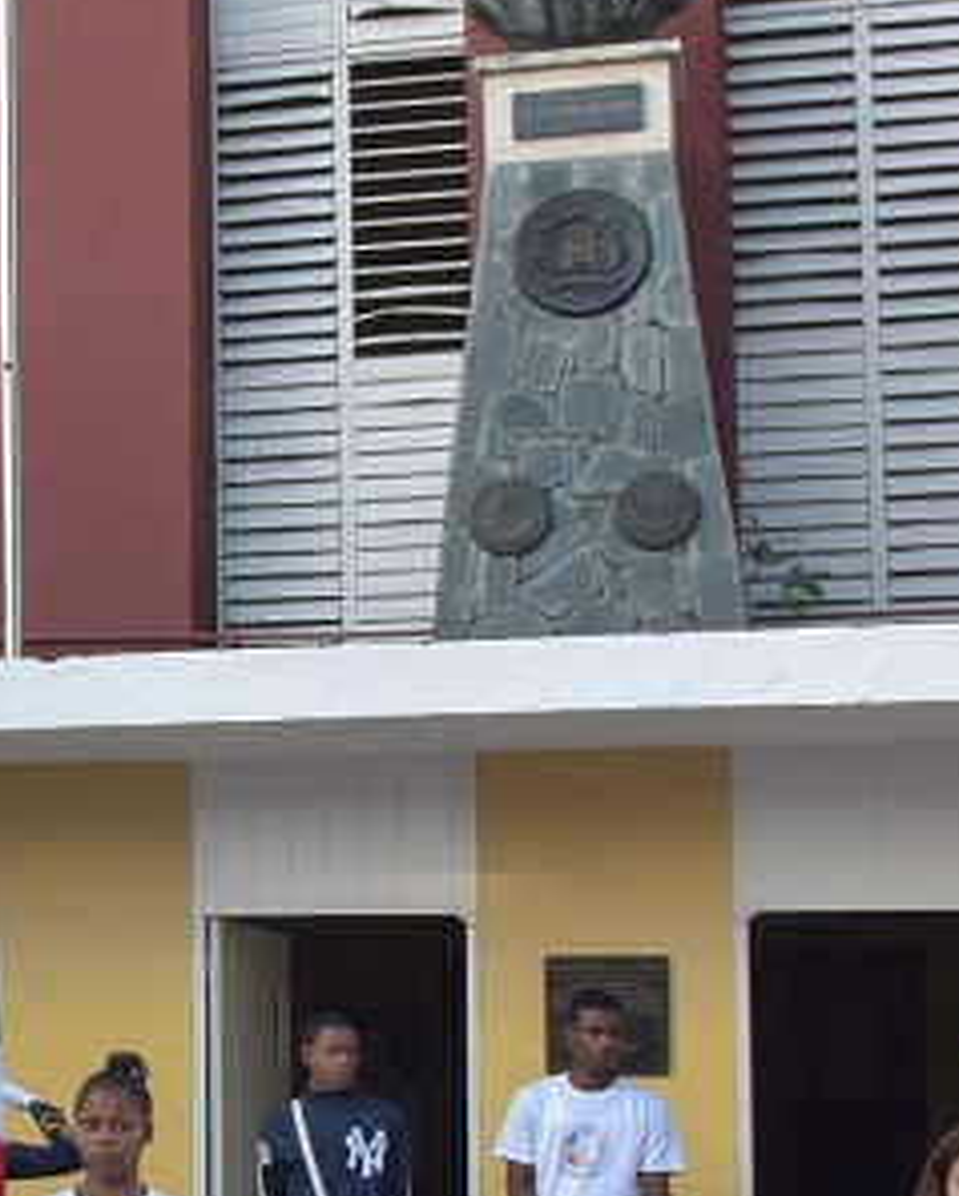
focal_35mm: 91
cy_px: 777
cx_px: -492
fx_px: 3225
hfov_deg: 15.6
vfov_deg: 21.0
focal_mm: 24
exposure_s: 1/125
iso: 1600
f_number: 11
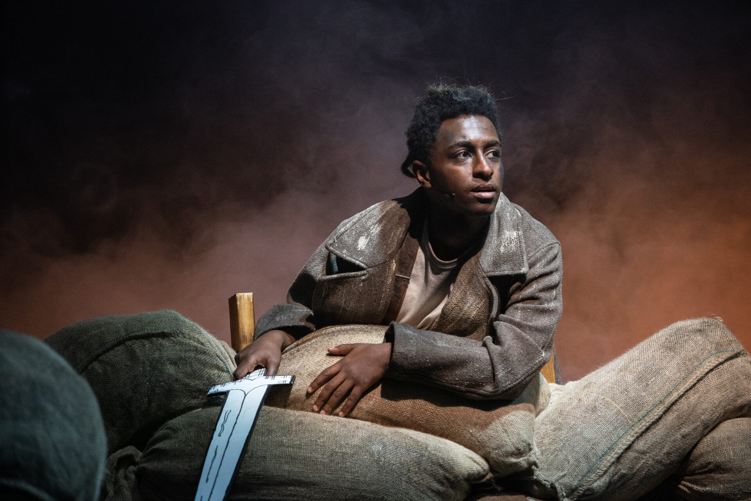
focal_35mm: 165
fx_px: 3442
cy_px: 250
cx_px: 376
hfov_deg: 12.5
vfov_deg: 8.3
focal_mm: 165
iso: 4000
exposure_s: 1/125
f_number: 4
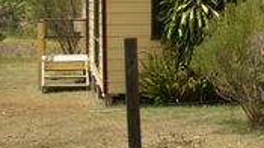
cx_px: 323
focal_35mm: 93
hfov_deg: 21.2
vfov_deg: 12.9
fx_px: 650
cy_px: 29
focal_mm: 22
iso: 200
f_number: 8
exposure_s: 1/350
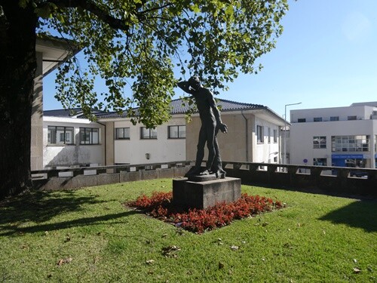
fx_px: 261
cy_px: 142
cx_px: 188
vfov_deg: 56.8
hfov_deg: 71.6
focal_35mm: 24
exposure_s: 1/800
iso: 80
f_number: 3.3
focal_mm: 4.3
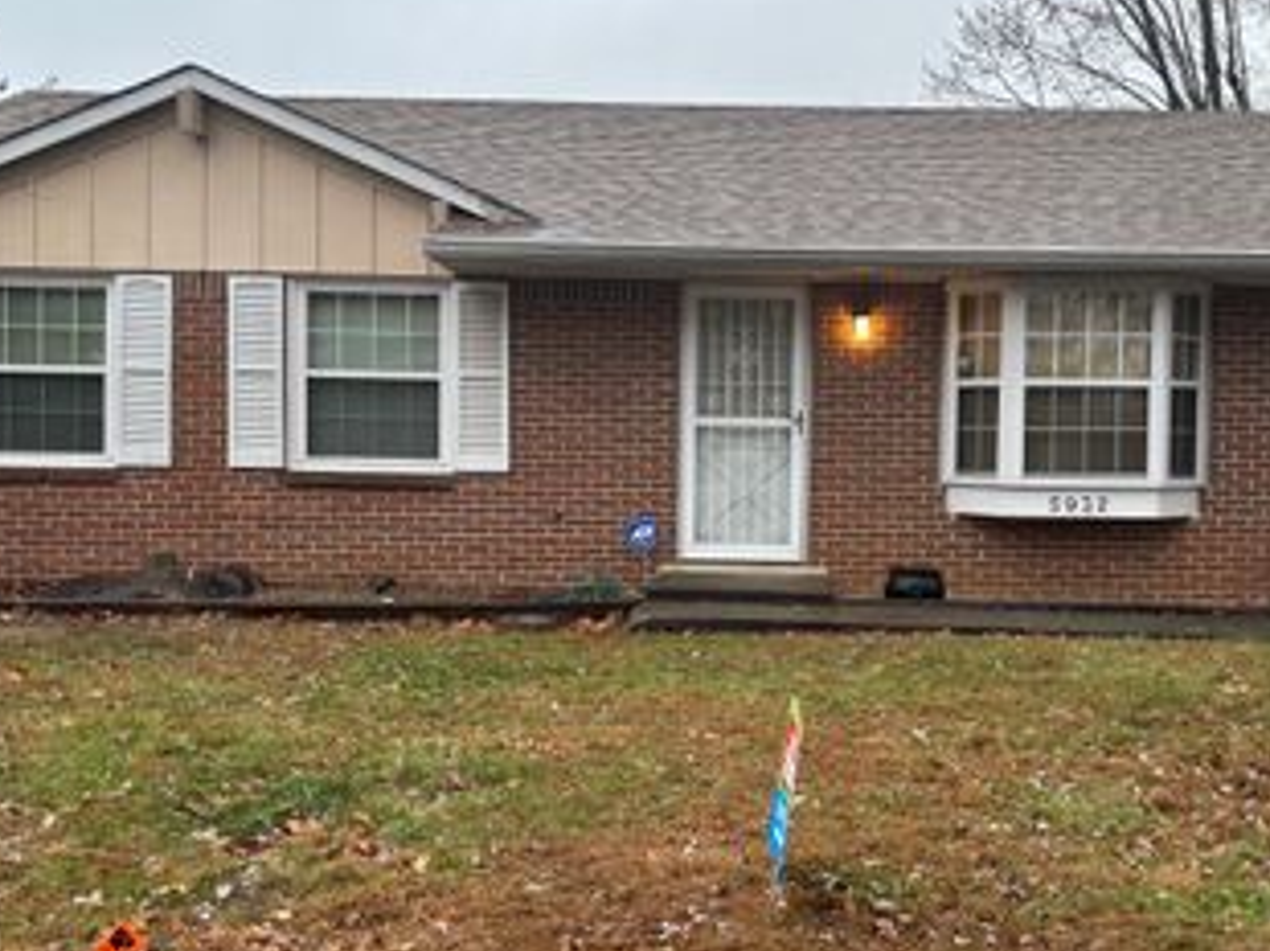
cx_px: 762
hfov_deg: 44.6
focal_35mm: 42
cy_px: 510
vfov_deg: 34.3
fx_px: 1540
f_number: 1.6
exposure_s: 1/121
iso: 50
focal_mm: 5.96
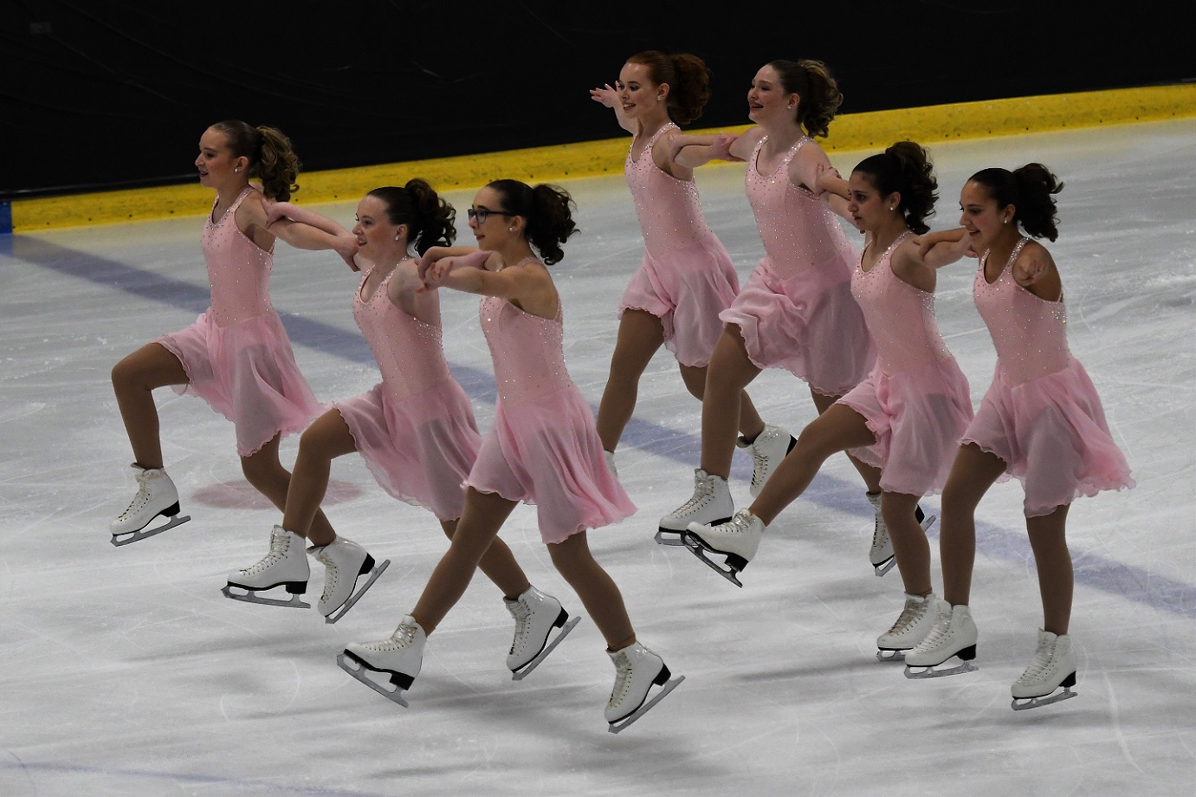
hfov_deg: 12.2
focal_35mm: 168
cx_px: 598
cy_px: 398
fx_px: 5580
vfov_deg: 8.2
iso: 1400
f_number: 2.8
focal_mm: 112
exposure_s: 1/1000
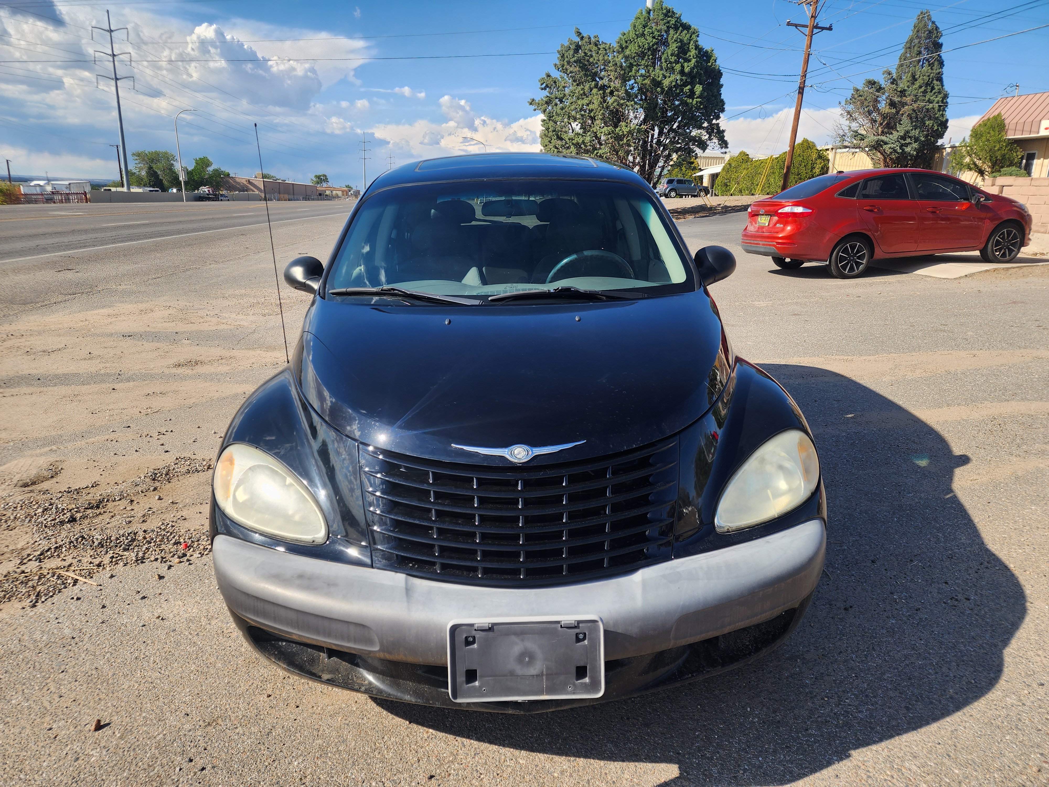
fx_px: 697
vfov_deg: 58.9
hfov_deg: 73.9
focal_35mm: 23
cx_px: 524
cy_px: 394
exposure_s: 1/690
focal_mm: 6.4
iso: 12
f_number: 1.8
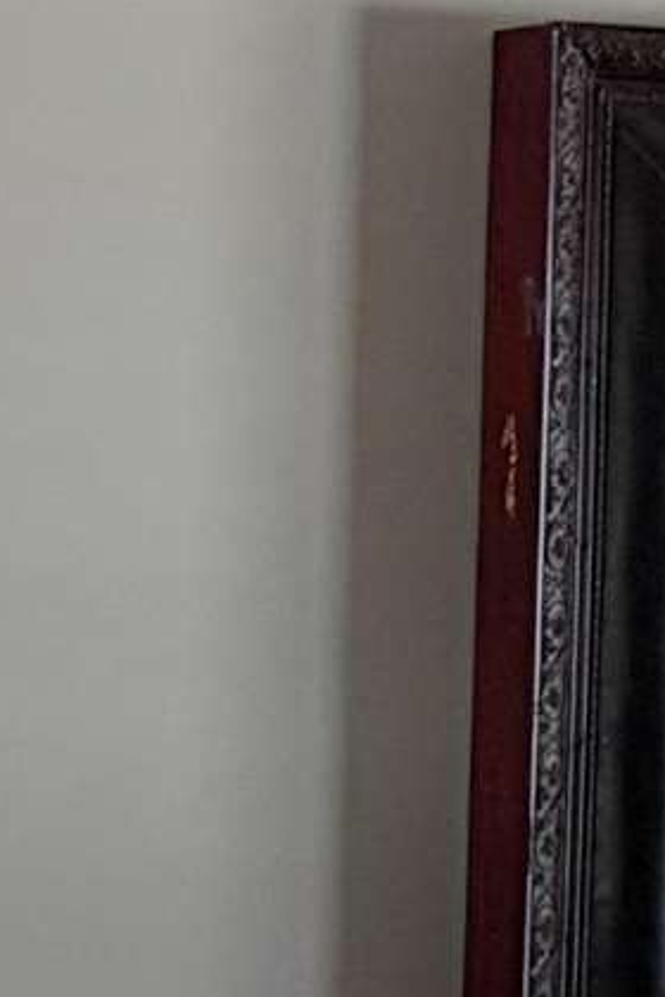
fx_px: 5486
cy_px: -7
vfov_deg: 10.3
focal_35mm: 198
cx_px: 3030
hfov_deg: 5.6
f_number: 1.6
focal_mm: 5.96
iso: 320
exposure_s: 1/60
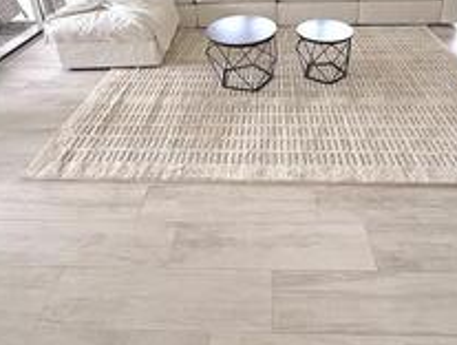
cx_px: 254
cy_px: 31
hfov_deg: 65.0
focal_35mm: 27
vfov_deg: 46.2
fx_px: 357
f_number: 2.2
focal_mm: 2.22
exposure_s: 1/120
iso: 160
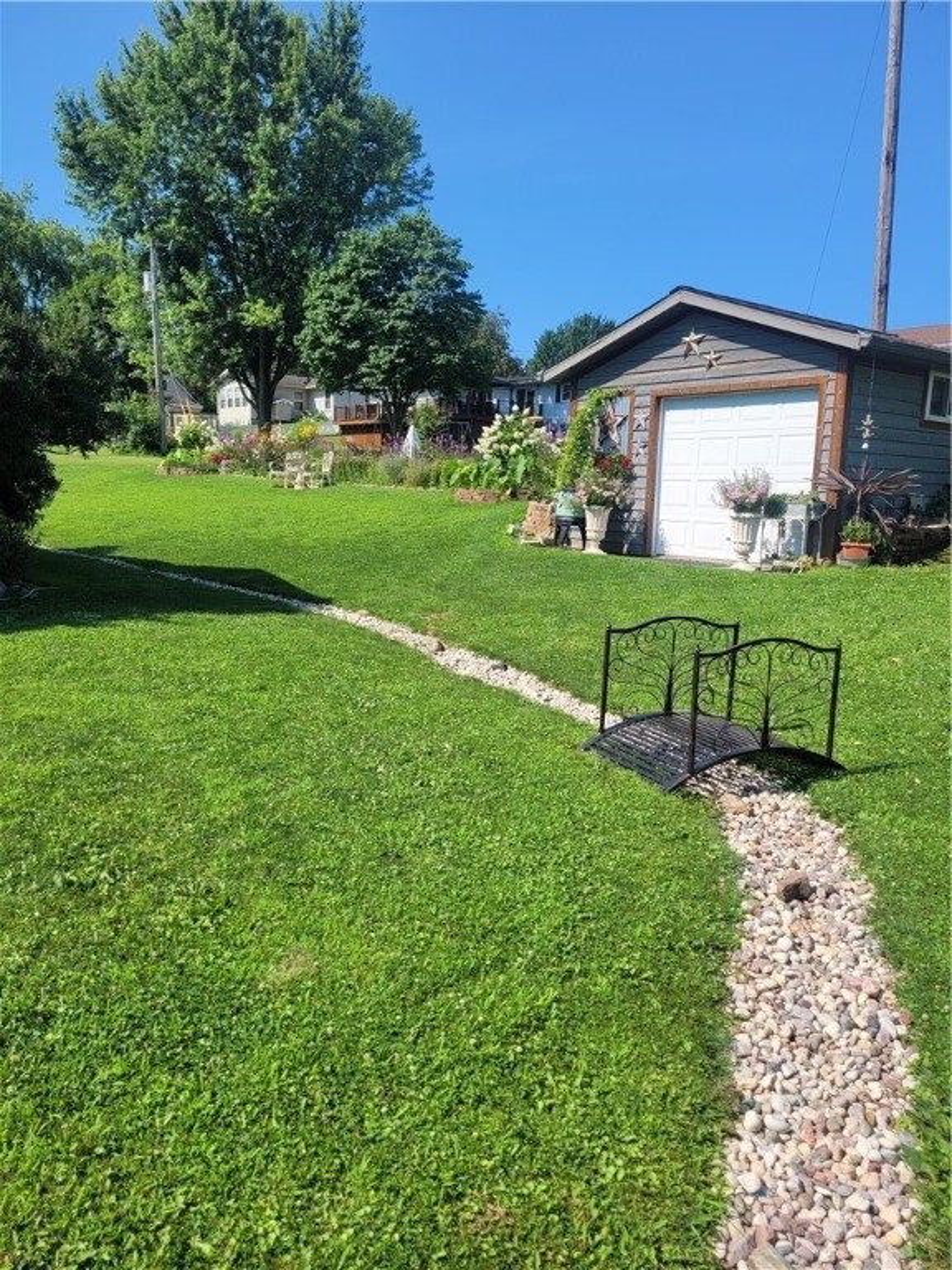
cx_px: 476
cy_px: 635
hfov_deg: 53.1
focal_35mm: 26
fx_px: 953
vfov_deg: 67.3
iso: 40
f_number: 1.8
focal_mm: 5.4
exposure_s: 1/2088
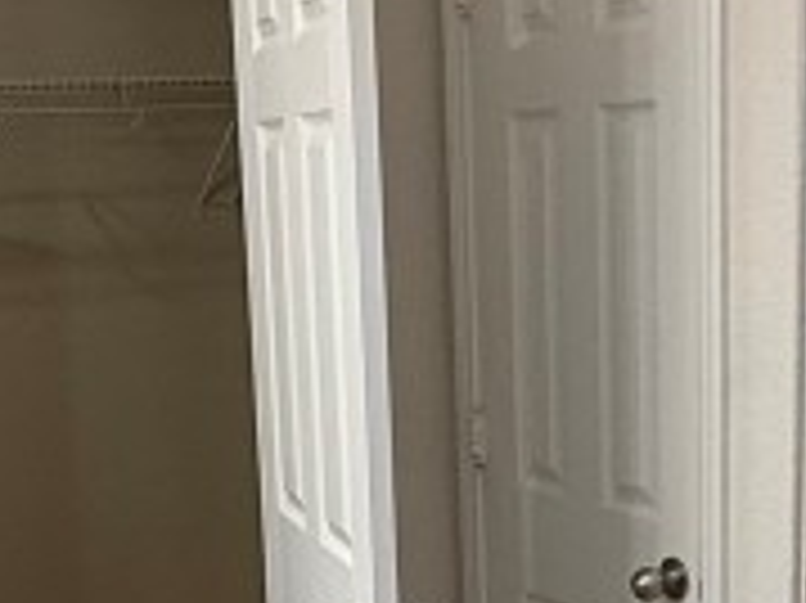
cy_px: 590
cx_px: 419
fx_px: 1861
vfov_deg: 18.0
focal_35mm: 80
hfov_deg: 24.4
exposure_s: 1/120
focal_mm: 2.22
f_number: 2.2
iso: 200
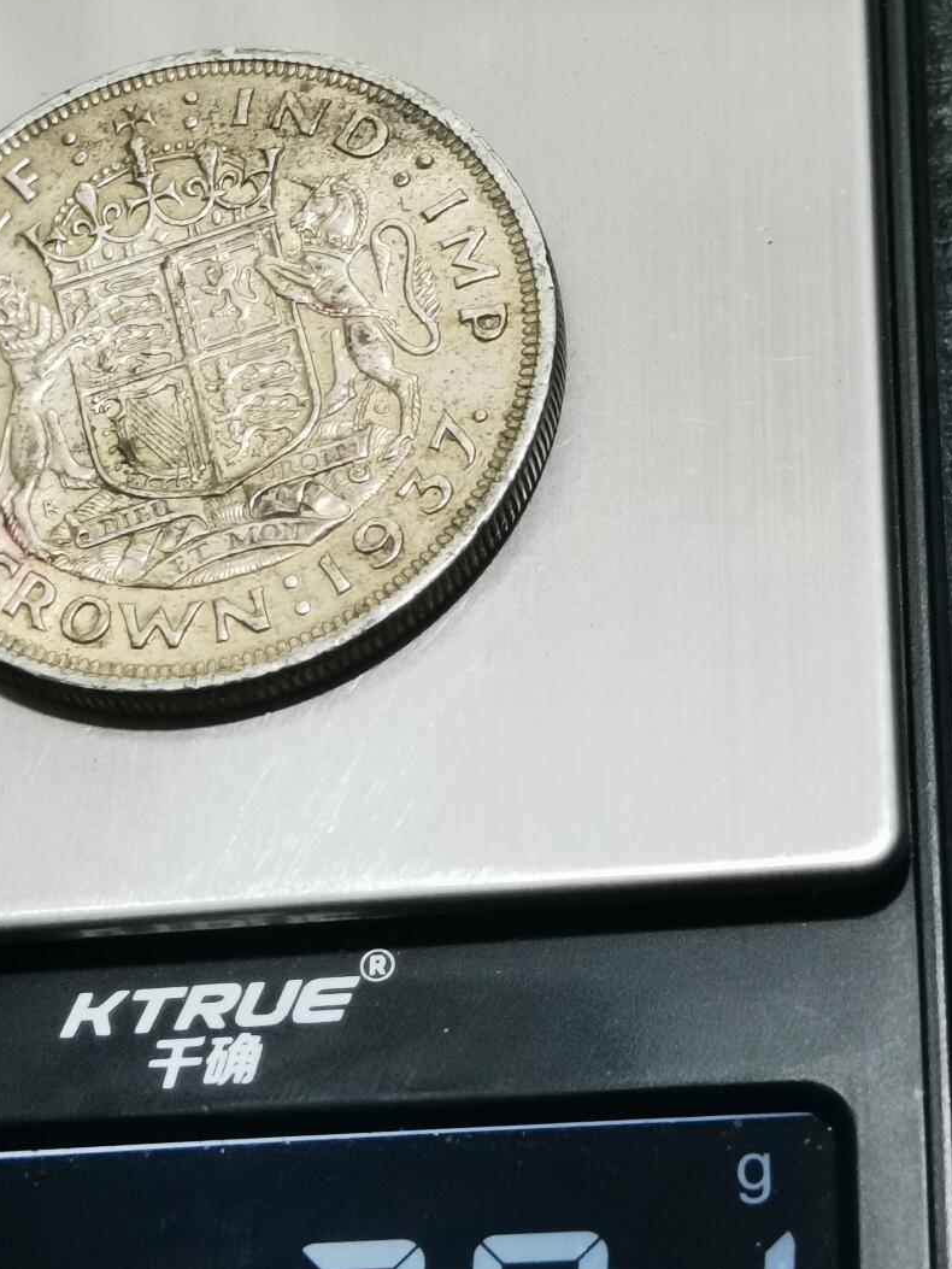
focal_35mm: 106
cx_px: 286
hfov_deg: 13.9
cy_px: 490
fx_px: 3886
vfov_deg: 18.5
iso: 200
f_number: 1.9
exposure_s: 1/100
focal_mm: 6.67
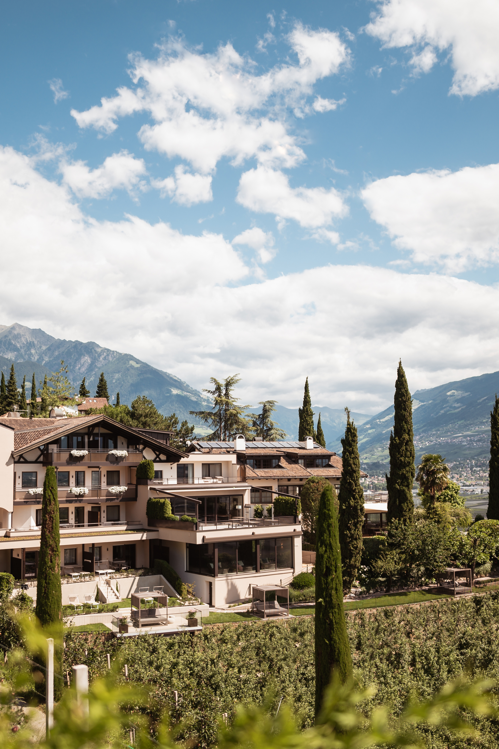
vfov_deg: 51.9
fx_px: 769
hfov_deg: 35.9
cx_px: 240
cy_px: 383
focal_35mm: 37
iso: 80
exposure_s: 1/5000
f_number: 1.4
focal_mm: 24
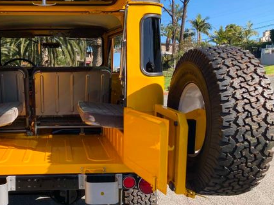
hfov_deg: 43.6
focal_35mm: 42
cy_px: 105
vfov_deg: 34.3
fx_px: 332
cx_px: 75
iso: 20
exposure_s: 1/873
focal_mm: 3.99
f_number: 1.8
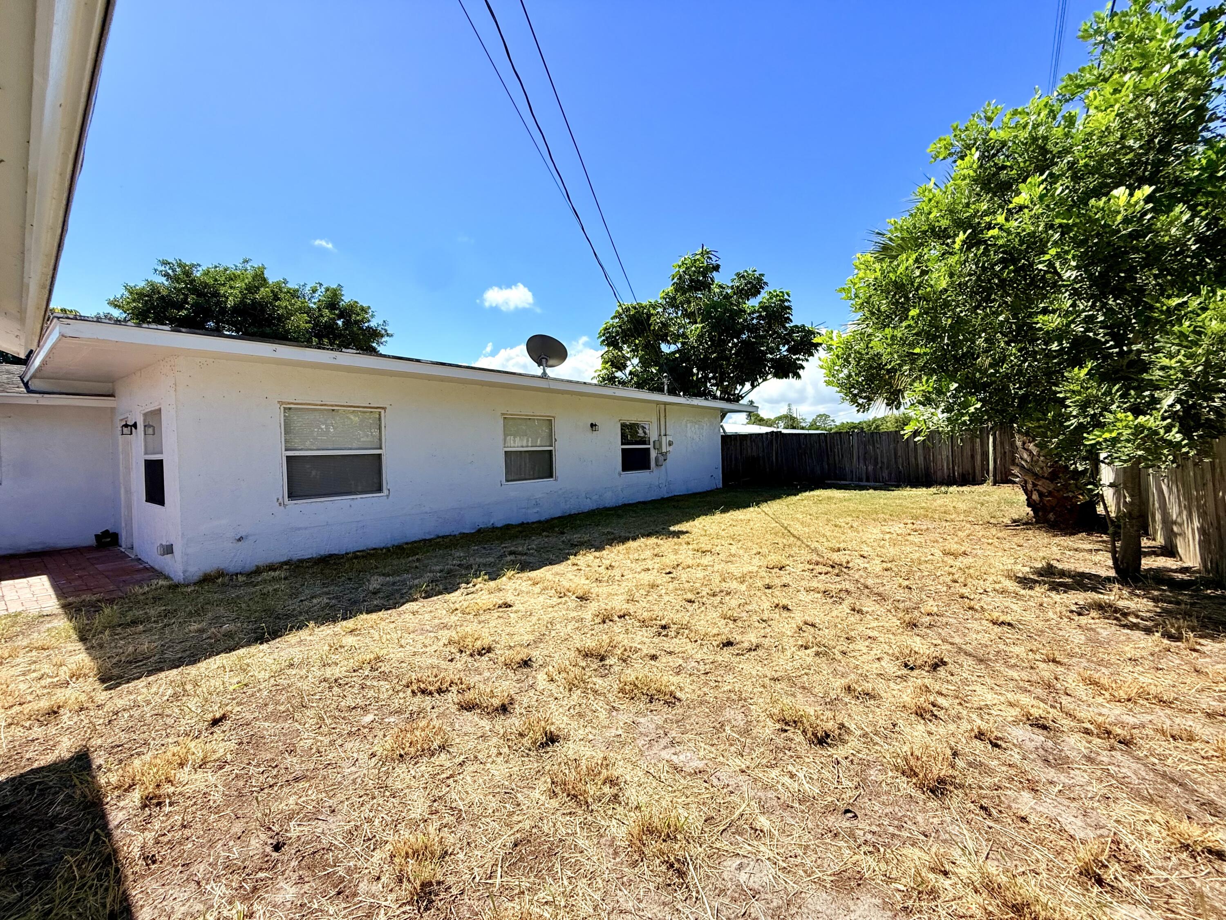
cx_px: 613
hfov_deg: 102.1
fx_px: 496
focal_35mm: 14
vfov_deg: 85.7
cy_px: 460
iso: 50
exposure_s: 1/1848
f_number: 2.2
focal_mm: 2.22
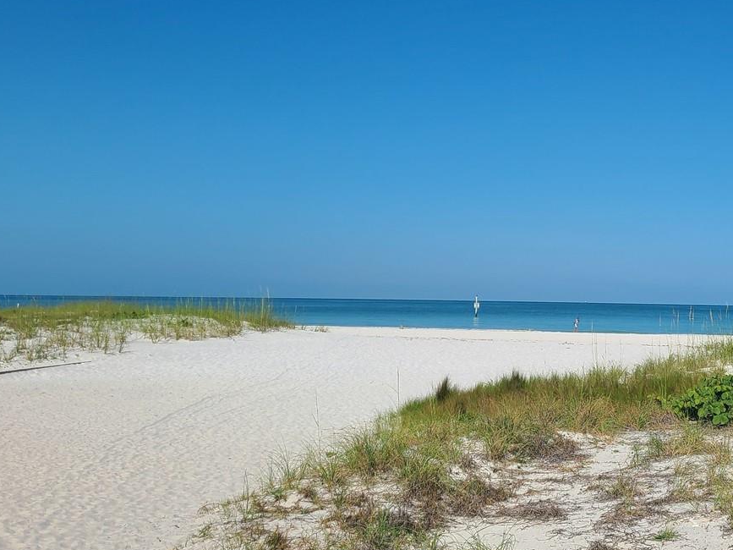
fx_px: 1016
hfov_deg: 37.8
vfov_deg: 29.7
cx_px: 612
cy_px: 123
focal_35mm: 48
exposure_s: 1/4054
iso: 40
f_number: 1.8
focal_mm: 5.4
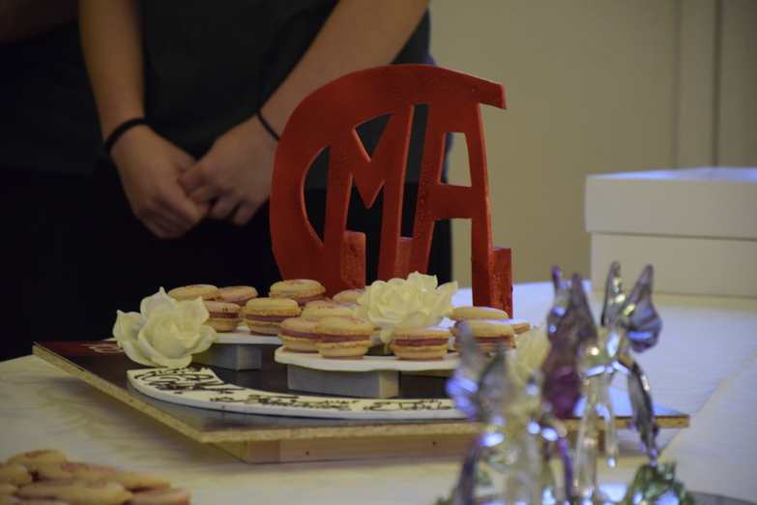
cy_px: 252
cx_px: 378
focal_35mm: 210
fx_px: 4415
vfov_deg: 6.5
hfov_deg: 9.8
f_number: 5.6
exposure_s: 1/60
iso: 3200
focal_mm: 140
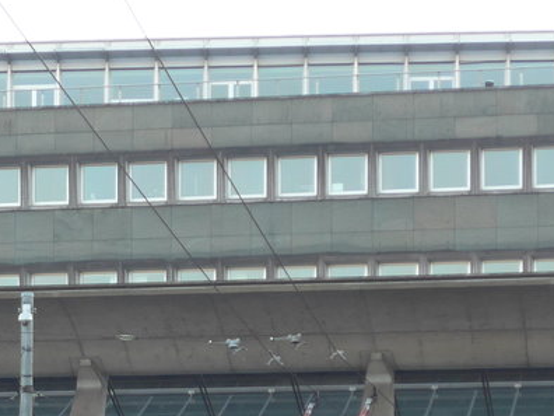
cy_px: 578
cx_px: -222
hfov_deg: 9.1
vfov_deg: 6.9
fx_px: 3393
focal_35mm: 212
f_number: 4.1
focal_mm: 14.2
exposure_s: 1/80
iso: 125
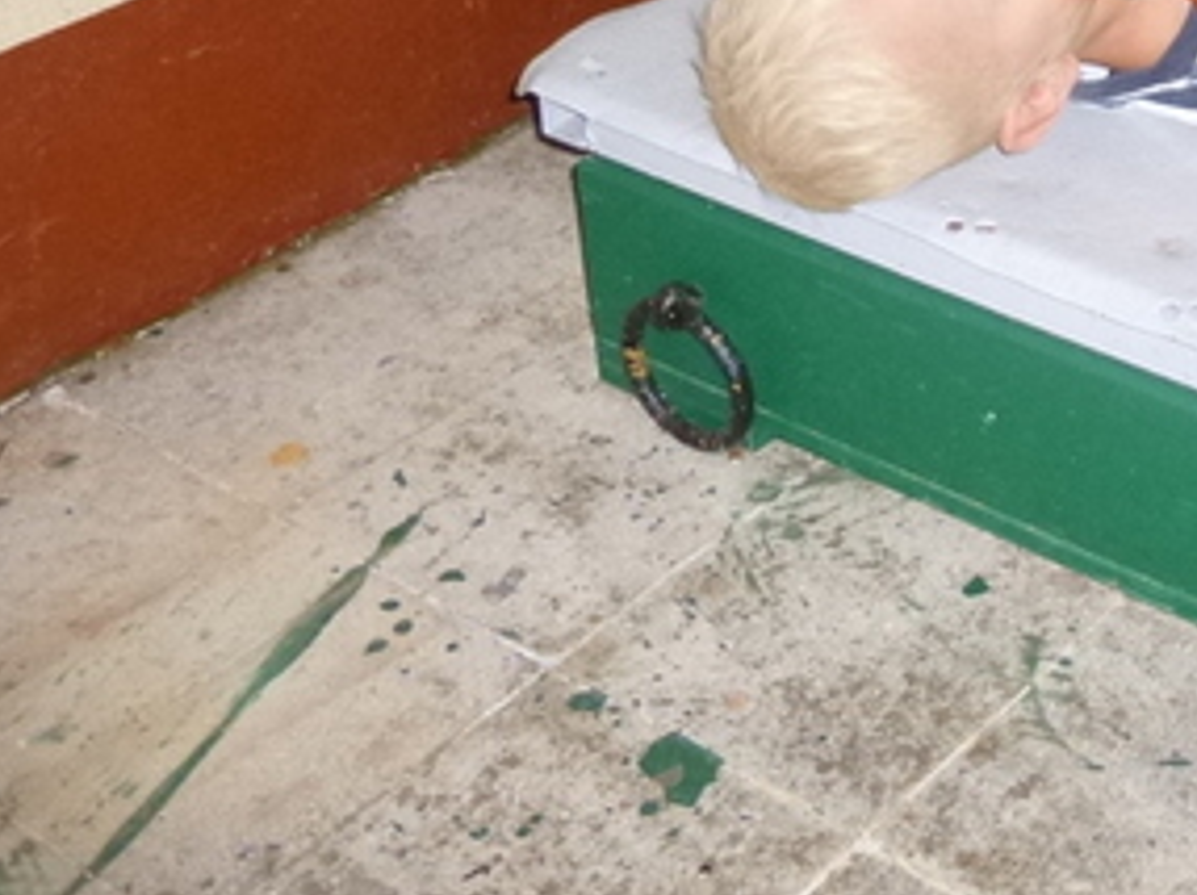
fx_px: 2419
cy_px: -226
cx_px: 1406
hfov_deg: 25.2
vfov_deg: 19.5
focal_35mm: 70
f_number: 3.1
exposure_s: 1/60
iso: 250
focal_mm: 4.5
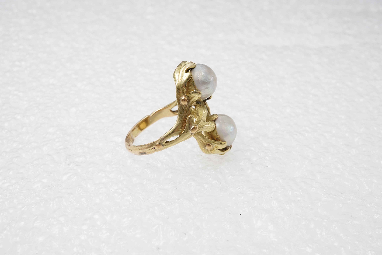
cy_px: 128
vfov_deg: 29.9
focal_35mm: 45
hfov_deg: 43.6
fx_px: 477
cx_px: 191
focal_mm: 30
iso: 500
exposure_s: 1/125
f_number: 22
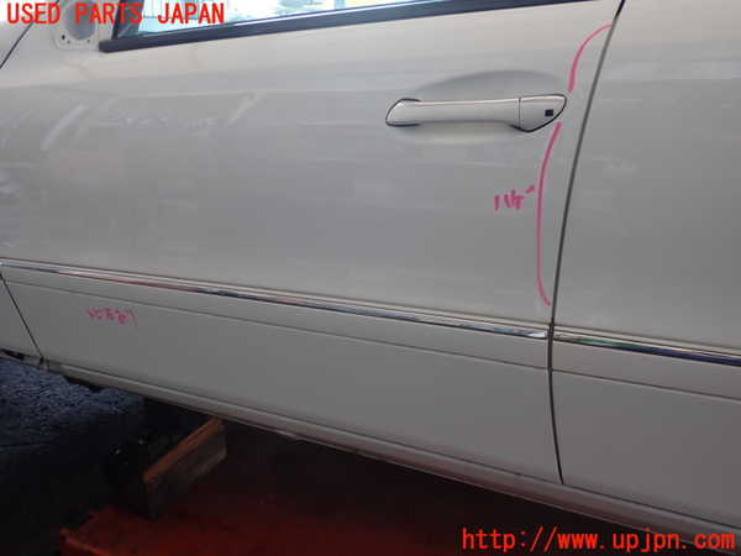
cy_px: 278
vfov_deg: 46.8
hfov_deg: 60.0
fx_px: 642
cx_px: 370
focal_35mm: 30
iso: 125
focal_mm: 5.4
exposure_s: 1/60
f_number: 2.3
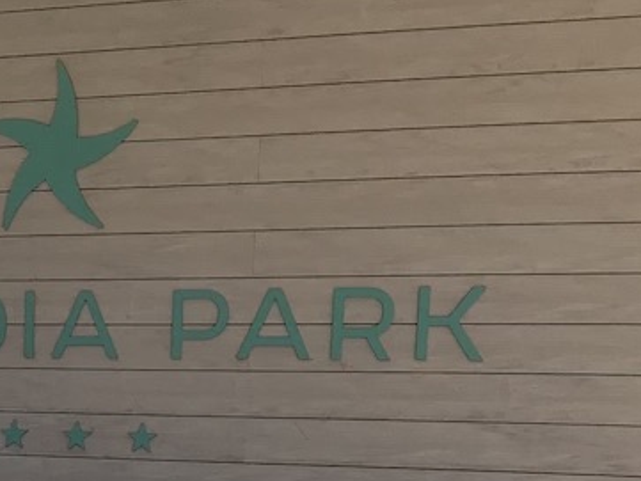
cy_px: 582
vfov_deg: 15.3
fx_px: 1723
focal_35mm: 93
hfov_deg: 20.6
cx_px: 41
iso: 20
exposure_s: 1/4566
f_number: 1.8
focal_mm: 3.99
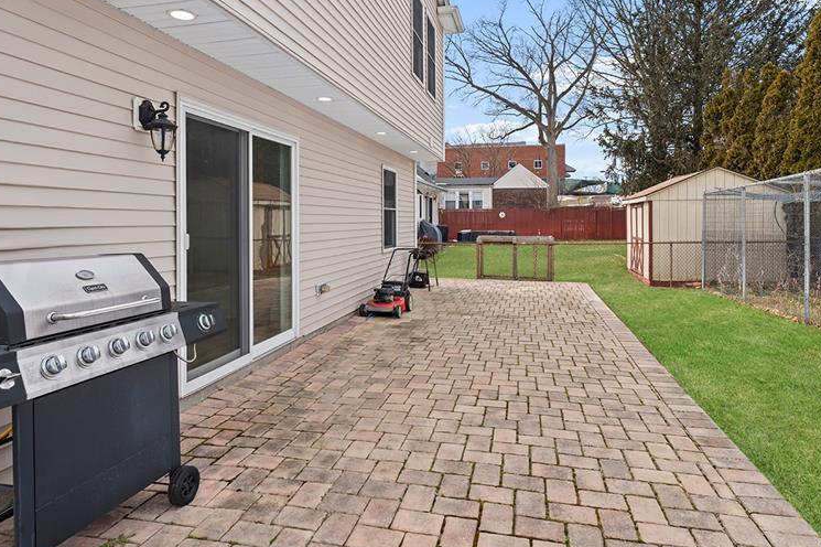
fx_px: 501
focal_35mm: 22
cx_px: 428
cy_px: 226
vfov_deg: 56.8
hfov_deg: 78.6
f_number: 8
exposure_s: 1/250
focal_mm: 16
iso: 100
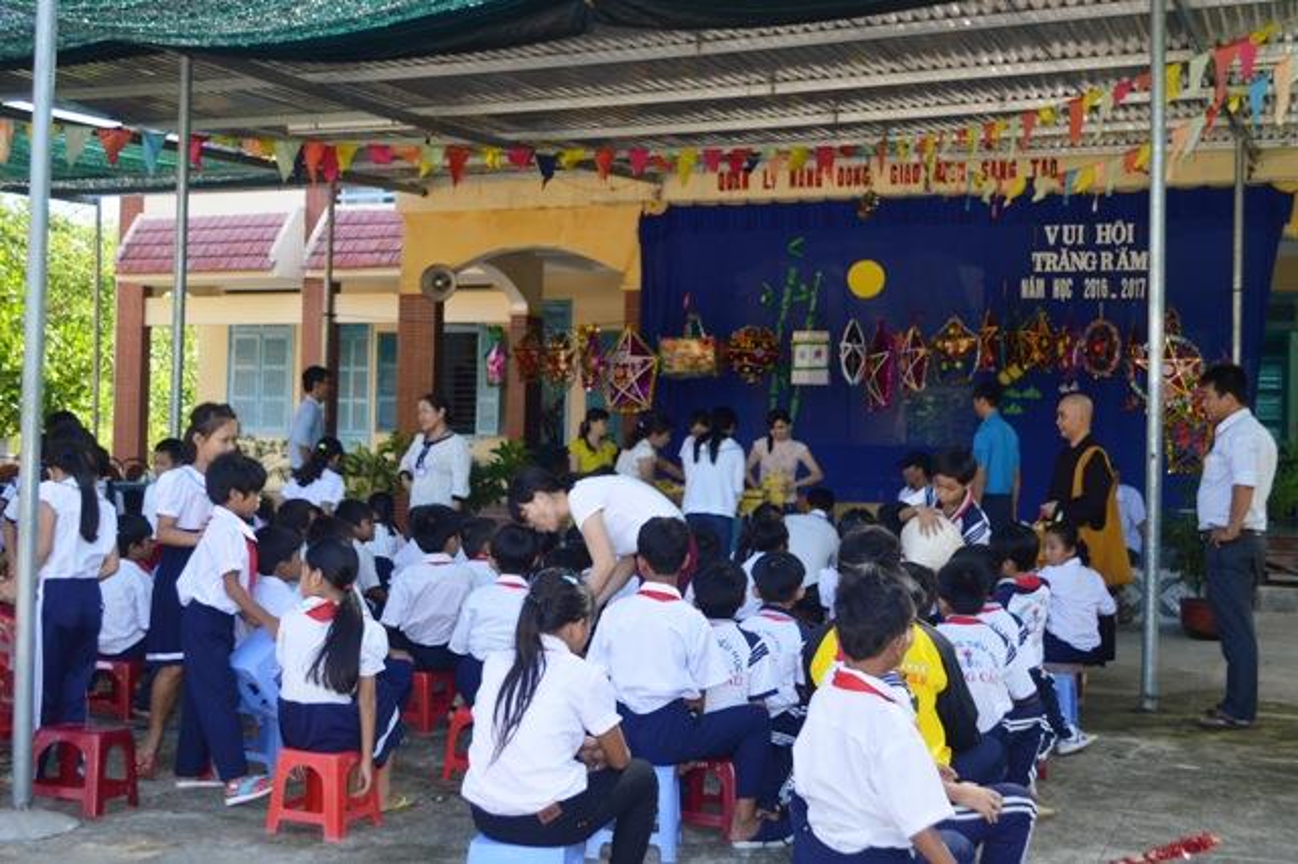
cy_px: 432
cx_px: 649
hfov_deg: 43.6
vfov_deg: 29.8
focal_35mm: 45
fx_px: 1622
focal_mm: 30
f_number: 4.5
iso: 180
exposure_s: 1/200
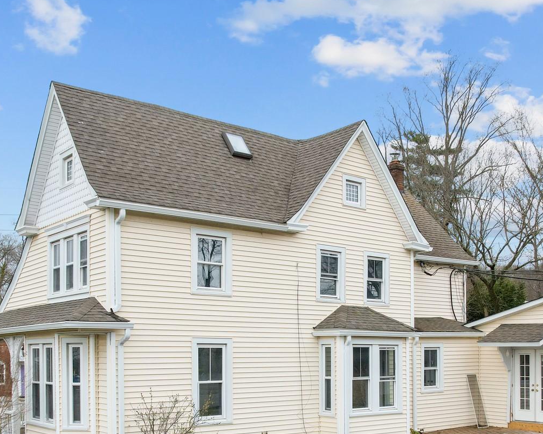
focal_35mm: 42
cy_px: 352
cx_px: 305
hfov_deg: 43.8
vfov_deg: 34.5
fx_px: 675
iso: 200
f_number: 2.8
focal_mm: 8.38
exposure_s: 1/200
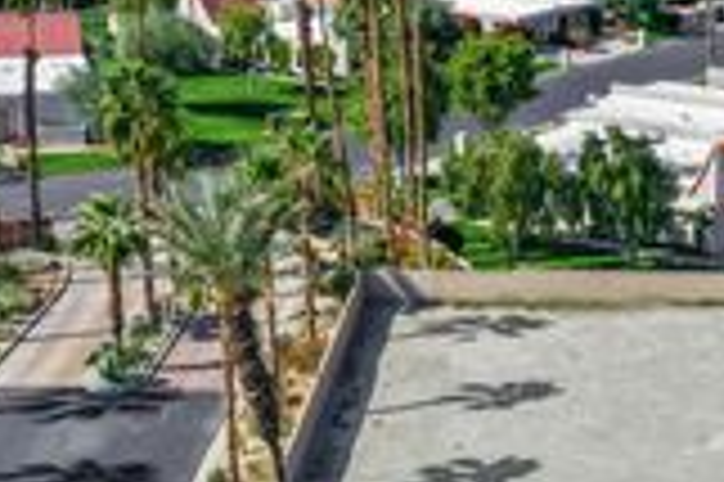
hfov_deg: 23.0
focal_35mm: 87
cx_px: 594
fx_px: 1748
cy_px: 160
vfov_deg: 15.6
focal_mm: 10.26
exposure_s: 1/500
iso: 100
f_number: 6.3
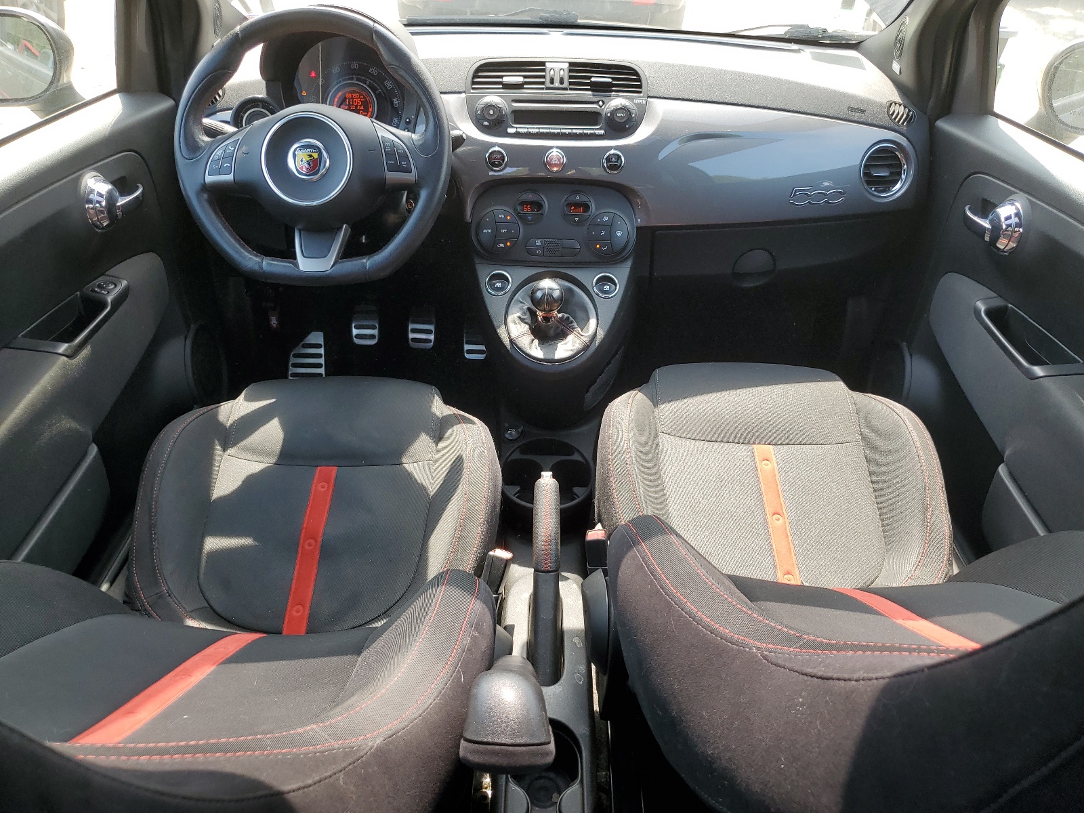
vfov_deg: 53.1
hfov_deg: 67.3
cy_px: 406
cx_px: 542
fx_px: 814
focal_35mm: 26
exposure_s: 1/256
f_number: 1.5
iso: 50
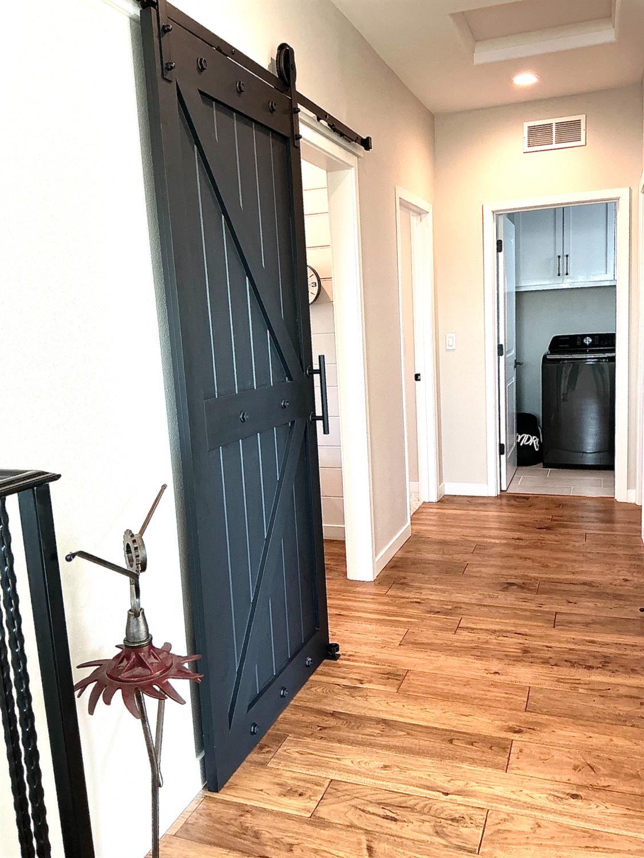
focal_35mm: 28
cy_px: 429
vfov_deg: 63.4
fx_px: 695
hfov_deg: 49.7
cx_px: 322
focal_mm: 3
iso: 80
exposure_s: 1/60
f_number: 1.8
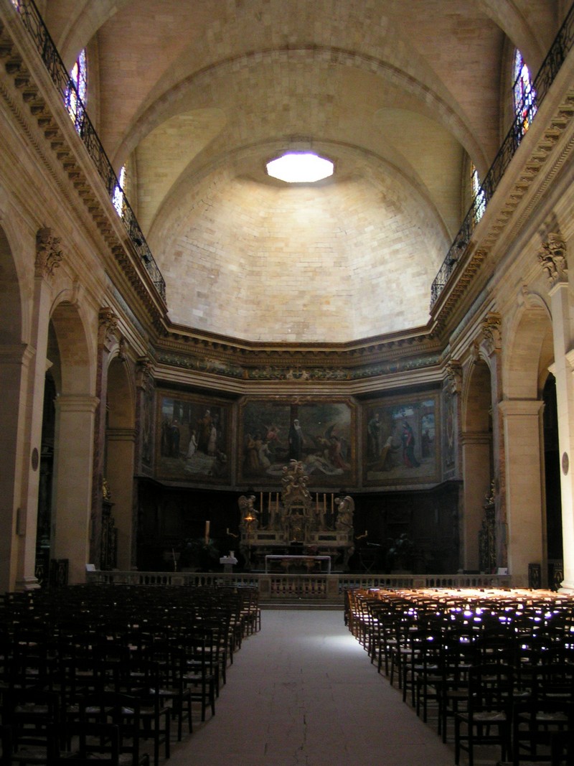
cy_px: 383
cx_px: 287
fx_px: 840
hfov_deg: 37.7
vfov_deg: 49.0
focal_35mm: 38
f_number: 2.8
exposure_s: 1/13
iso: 200
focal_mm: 5.8
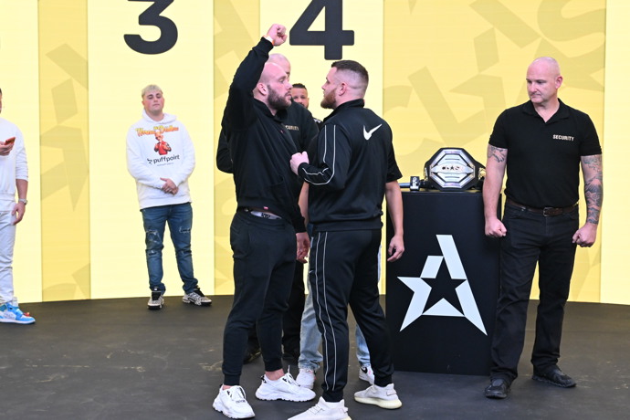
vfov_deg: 21.2
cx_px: 315
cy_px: 210
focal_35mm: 64
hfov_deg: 31.4
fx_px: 1120
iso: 2500
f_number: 4.5
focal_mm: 43
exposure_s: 1/250
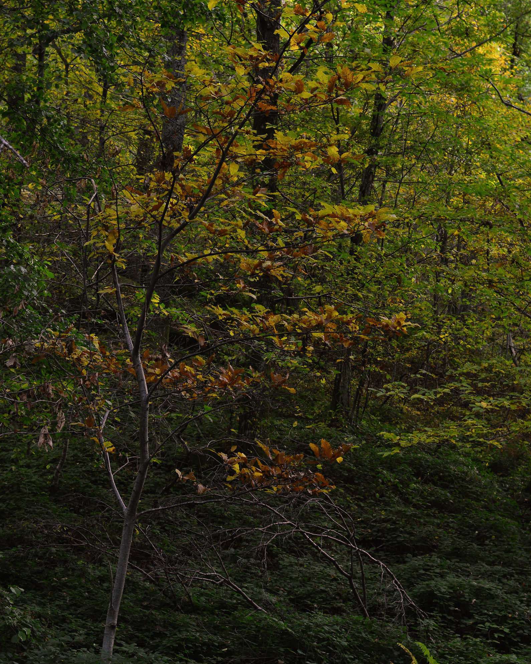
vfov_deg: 22.5
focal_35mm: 85
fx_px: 1670
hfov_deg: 18.1
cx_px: 266
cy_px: 331
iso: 400
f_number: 5
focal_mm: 50
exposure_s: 1/160
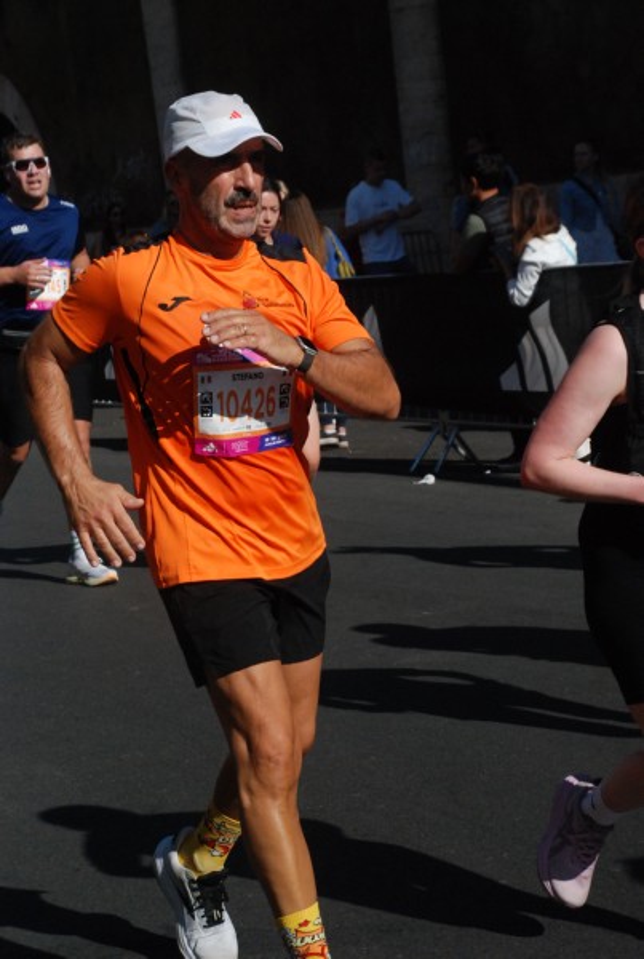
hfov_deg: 13.9
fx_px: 2643
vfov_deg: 20.6
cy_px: 480
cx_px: 322
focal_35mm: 99
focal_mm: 66
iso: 1000
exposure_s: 1/2000
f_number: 9
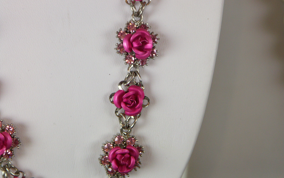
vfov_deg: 6.2
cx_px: 142
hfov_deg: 9.8
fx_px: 1649
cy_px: 73
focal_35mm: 213
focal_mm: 50.8
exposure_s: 1/40
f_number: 4.5
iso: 100
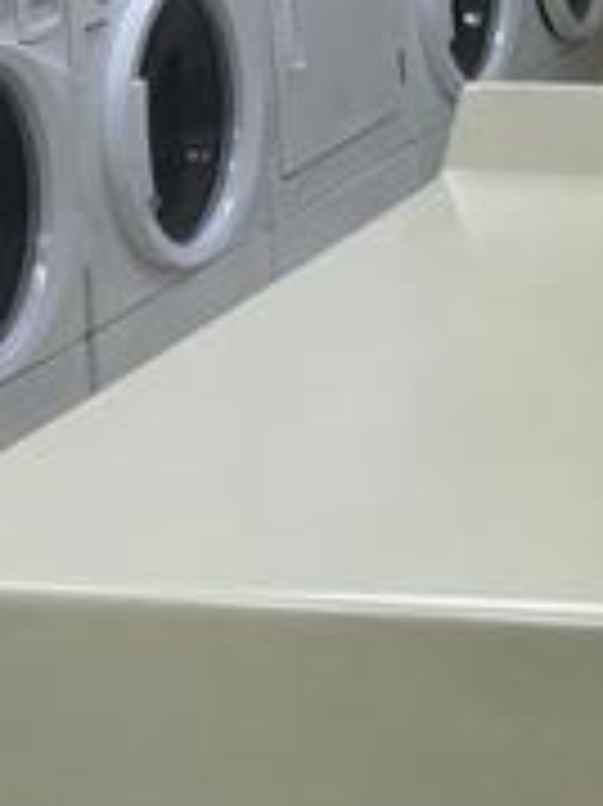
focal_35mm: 149
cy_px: 68
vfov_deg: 13.1
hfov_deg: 9.8
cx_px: 774
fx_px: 3465
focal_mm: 5.7
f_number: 1.5
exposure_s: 1/120
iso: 64
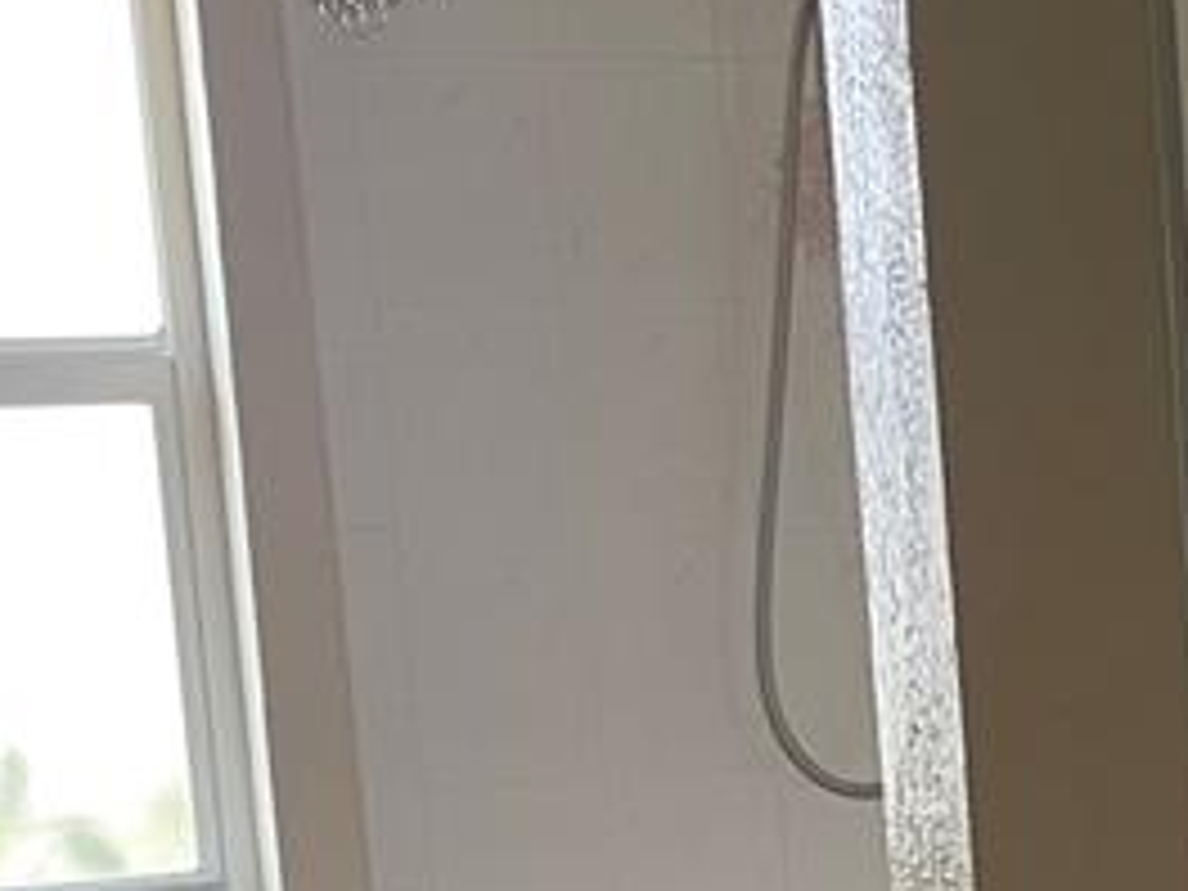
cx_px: 1539
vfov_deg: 14.9
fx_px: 3329
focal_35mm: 97
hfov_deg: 18.8
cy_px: 981
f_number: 1.6
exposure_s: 1/60
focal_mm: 5.1
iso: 160
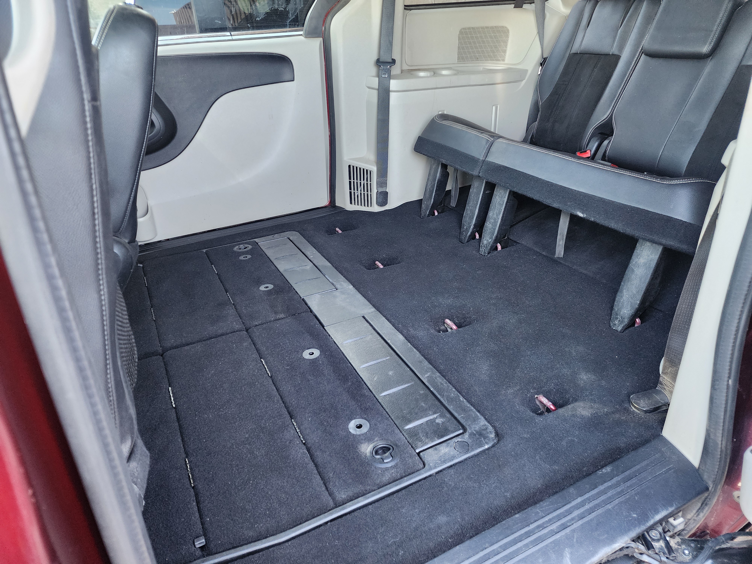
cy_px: 282
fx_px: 500
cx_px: 376
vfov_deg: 58.9
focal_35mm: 23
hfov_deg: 73.9
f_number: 1.8
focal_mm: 6.4
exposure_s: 1/120
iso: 640
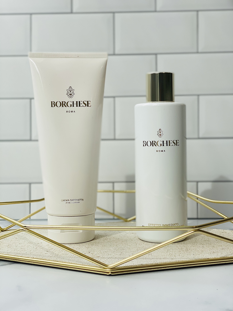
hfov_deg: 28.0
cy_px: 156
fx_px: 467
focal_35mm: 52
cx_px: 116
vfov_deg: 36.8
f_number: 2
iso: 20
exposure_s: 1/516
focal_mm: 6
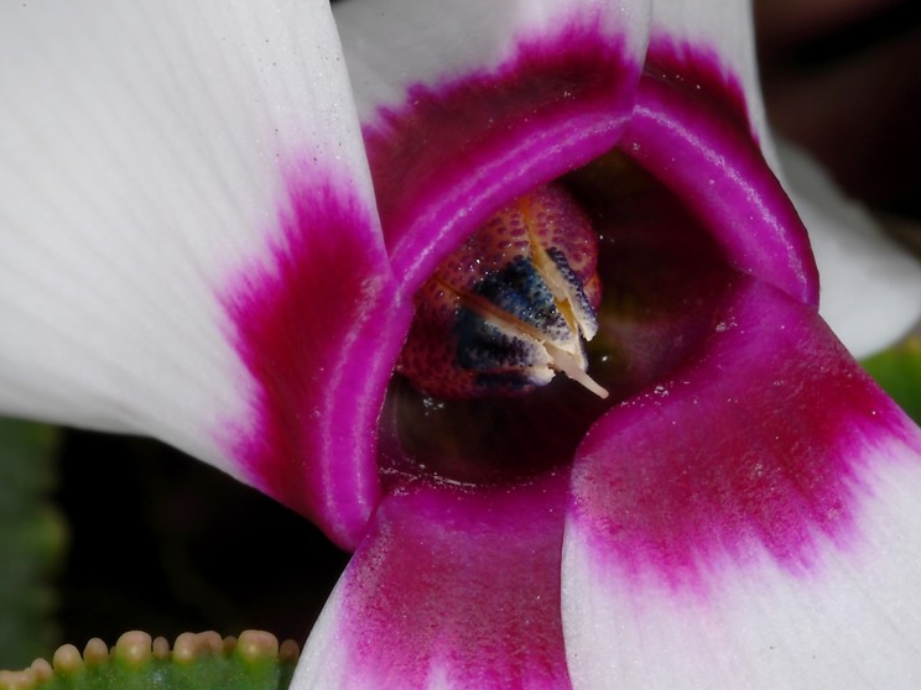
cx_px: 519
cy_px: 343
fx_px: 4618
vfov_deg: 8.6
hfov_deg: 11.4
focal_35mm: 174
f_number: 22
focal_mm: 105
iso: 100
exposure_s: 1/250
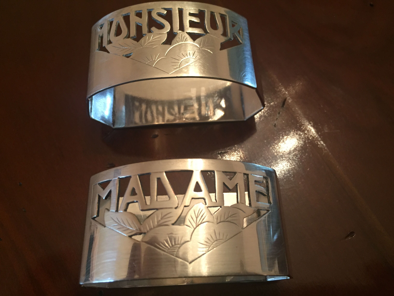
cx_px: 197
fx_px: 330
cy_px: 148
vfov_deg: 48.2
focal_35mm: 29
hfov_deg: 61.7
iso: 200
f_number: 2.2
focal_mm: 4.15
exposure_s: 1/33
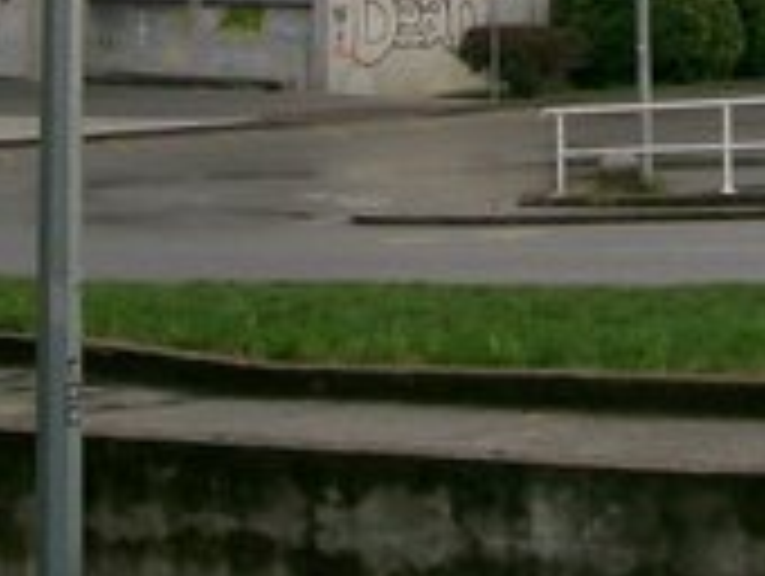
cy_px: -346
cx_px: 504
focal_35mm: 127
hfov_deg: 15.5
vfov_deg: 11.1
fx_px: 2811
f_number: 2.7
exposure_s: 1/478
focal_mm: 6
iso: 80
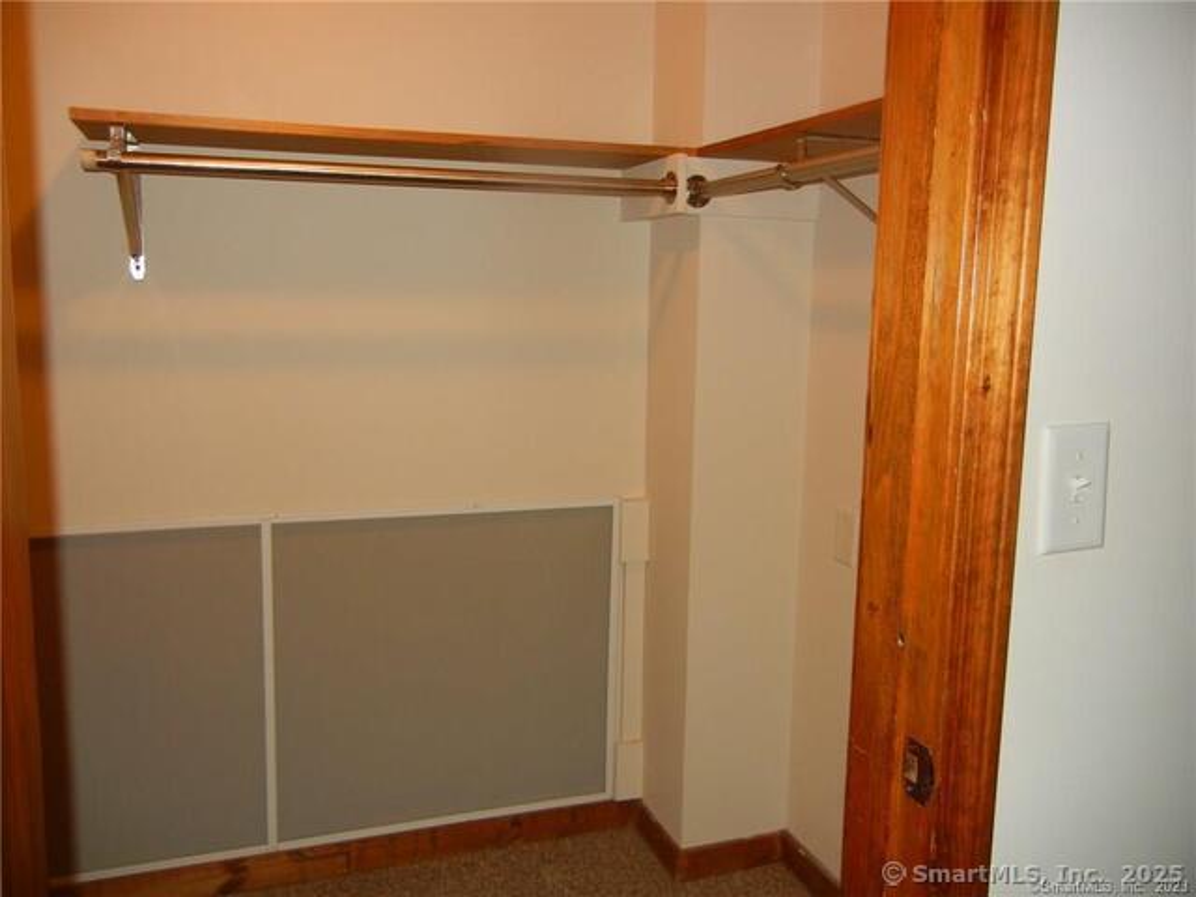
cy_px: 448
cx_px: 598
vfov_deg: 46.8
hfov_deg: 60.0
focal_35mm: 30
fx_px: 1037
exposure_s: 1/30
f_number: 3.5
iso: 200
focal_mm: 5.4
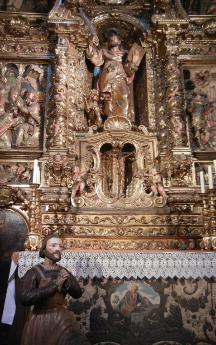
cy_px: 173
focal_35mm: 32
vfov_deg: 59.6
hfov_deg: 39.4
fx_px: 301
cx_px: 93
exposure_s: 1/13.2
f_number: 3.5
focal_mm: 5.4
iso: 400
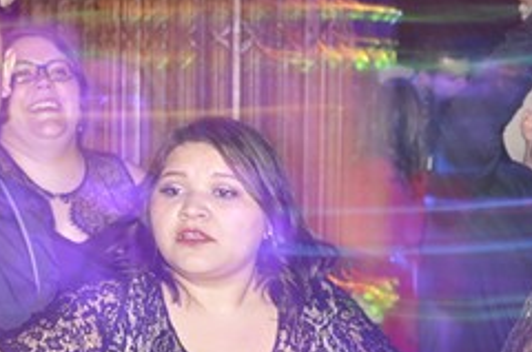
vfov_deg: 12.4
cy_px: 136
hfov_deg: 18.2
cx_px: 0
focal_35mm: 110
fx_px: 1622
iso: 400
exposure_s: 1
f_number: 5
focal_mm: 32
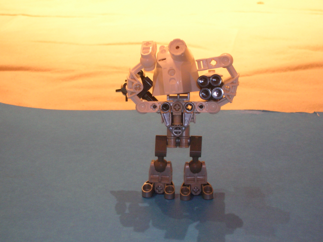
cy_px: 121
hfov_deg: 22.8
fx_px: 802
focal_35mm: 86
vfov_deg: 17.1
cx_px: 162
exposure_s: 1/4.4
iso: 147
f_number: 4.4
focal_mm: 14.3
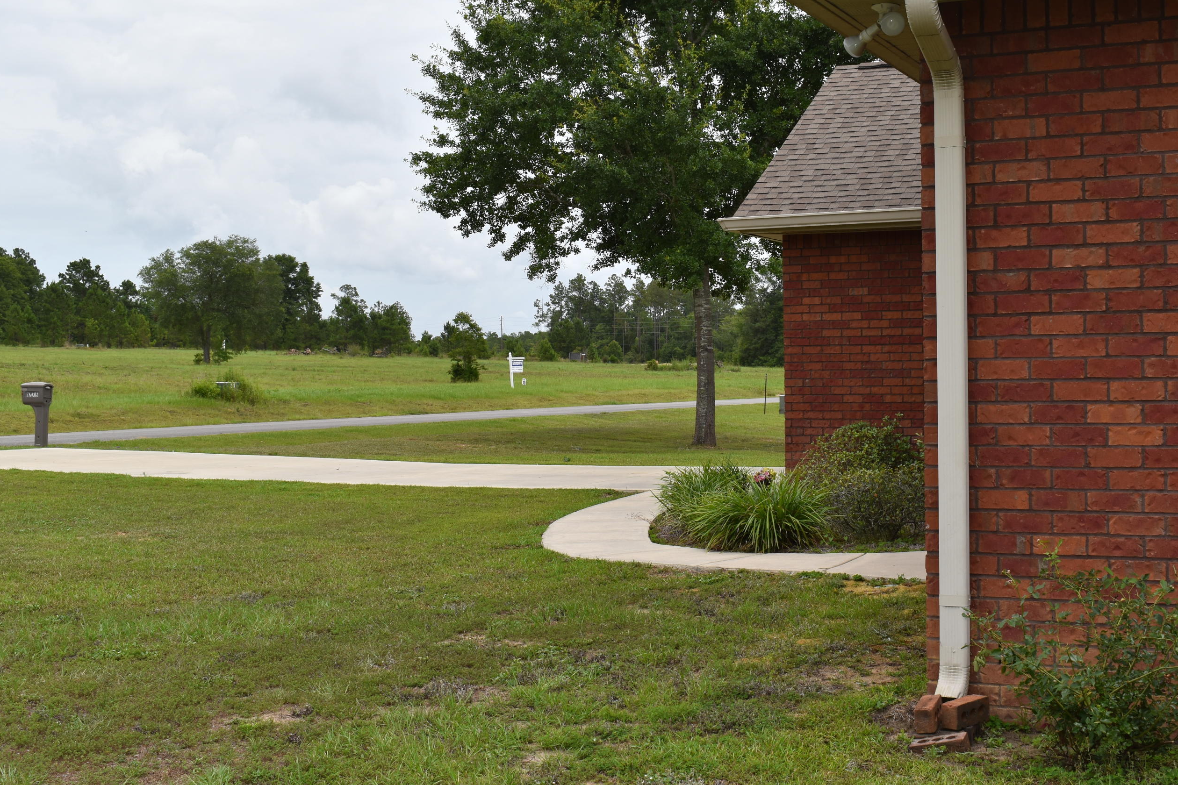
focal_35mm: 50
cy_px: 370
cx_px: 639
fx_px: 1636
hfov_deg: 39.6
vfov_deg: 27.0
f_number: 11
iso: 100
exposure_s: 1/200
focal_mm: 28
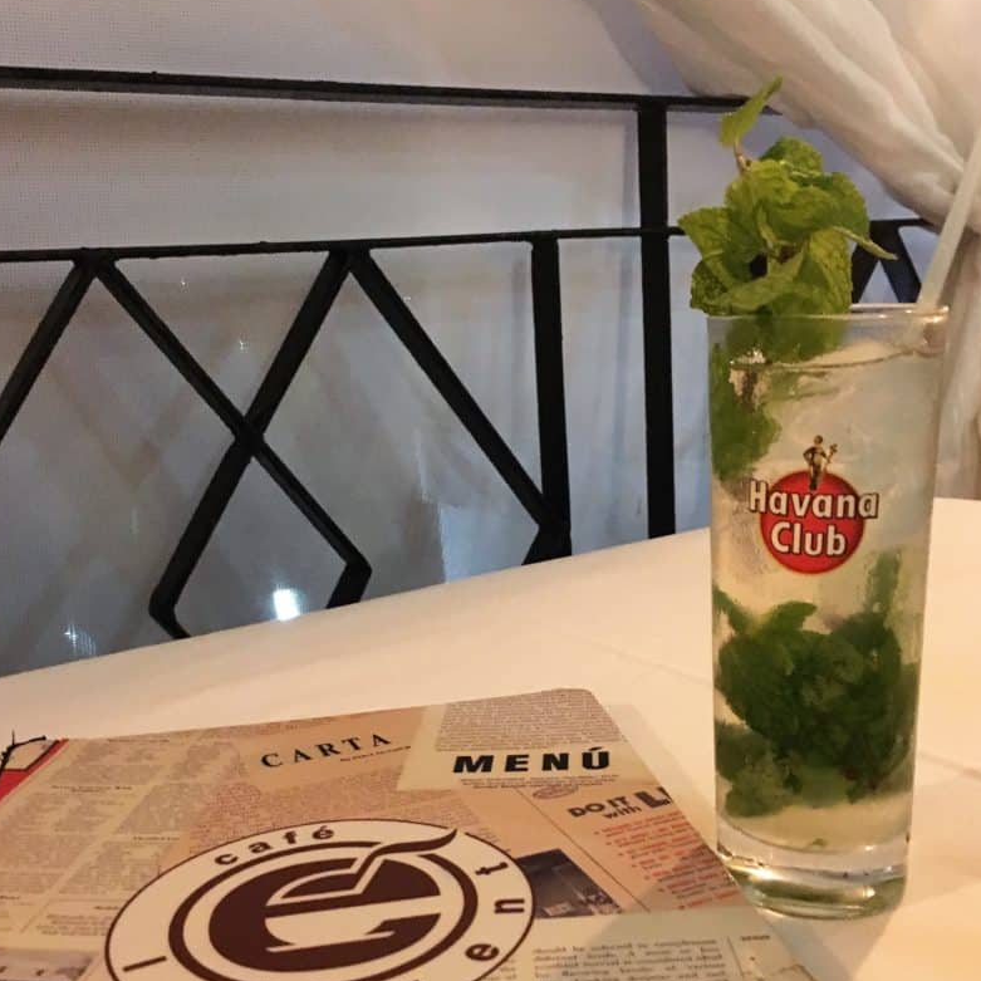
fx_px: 1122
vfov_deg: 46.9
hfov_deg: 47.2
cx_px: 491
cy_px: 591
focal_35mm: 35
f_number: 2.2
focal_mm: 4.15
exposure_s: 1/15
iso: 500
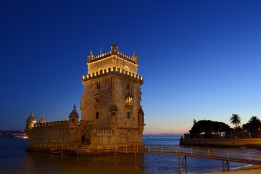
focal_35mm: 29
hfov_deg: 63.7
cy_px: 87
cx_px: 130
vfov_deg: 45.0
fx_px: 210
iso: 640
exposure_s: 1.3
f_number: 9
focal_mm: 29
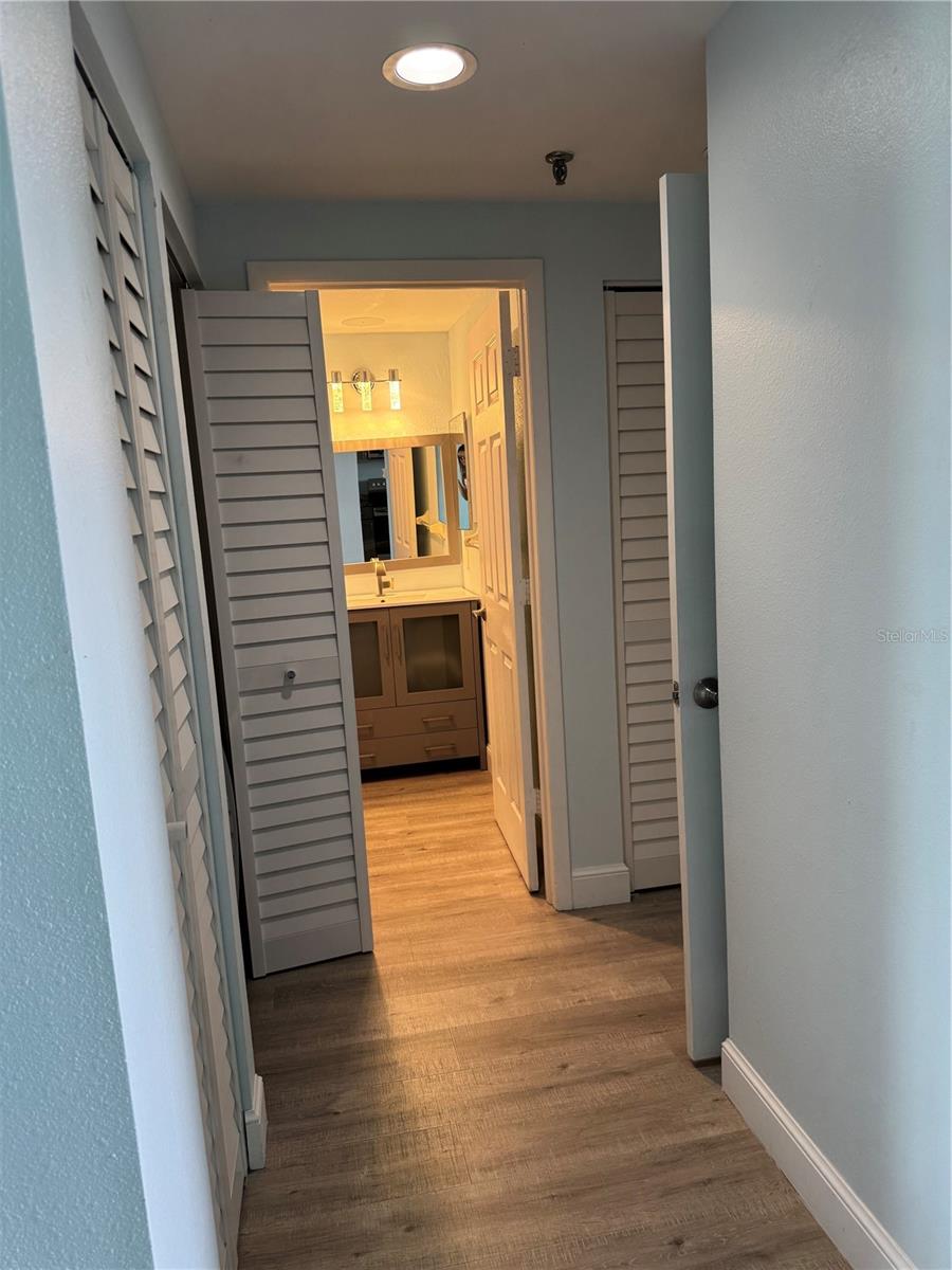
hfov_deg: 56.8
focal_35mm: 24
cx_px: 476
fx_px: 880
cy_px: 635
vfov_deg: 71.6
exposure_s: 1/120
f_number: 1.78
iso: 160
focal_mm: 6.76
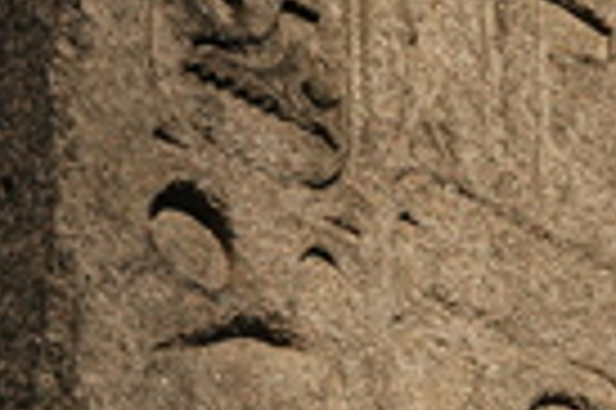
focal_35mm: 459
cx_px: 598
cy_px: -41
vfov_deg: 3.0
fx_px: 7838
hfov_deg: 4.5
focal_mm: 95
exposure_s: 1/1000
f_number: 8
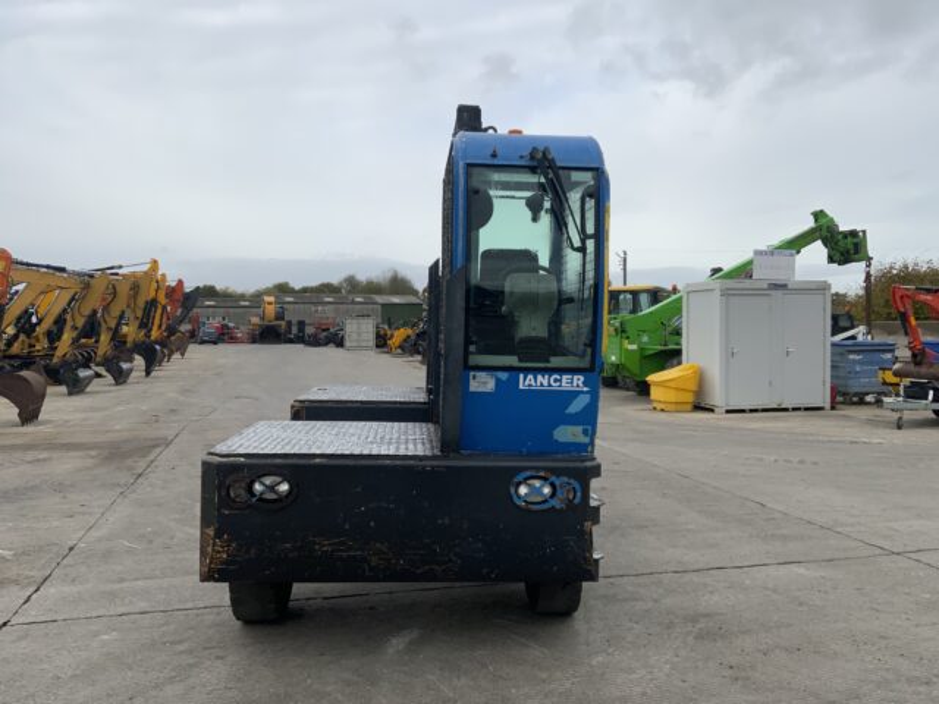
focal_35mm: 29
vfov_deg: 48.2
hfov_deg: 61.7
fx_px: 787
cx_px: 470
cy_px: 352
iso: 16
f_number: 1.8
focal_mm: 3
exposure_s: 1/792
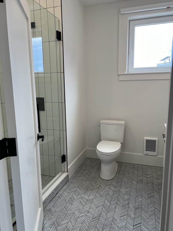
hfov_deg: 53.1
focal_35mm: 26
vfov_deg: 67.3
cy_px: 116
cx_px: 86
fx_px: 173
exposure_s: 1/120
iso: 40
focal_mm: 5.7
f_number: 1.5
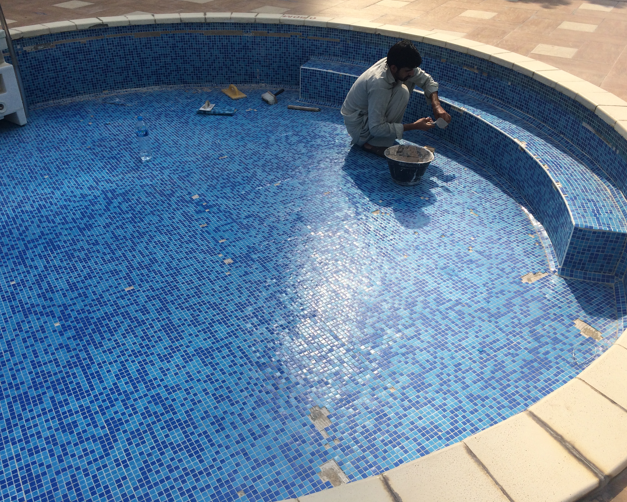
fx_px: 575
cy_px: 249
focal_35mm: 31
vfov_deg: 47.1
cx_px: 300
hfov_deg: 57.2
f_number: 2.2
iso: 32
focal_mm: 4.15
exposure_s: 1/2415
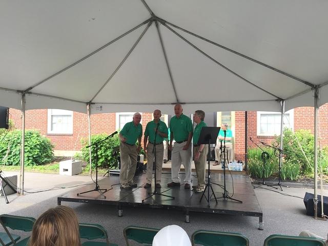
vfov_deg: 48.2
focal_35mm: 29
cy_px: 123
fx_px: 275
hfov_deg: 61.7
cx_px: 164
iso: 32
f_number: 2.2
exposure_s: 1/229
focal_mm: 4.15
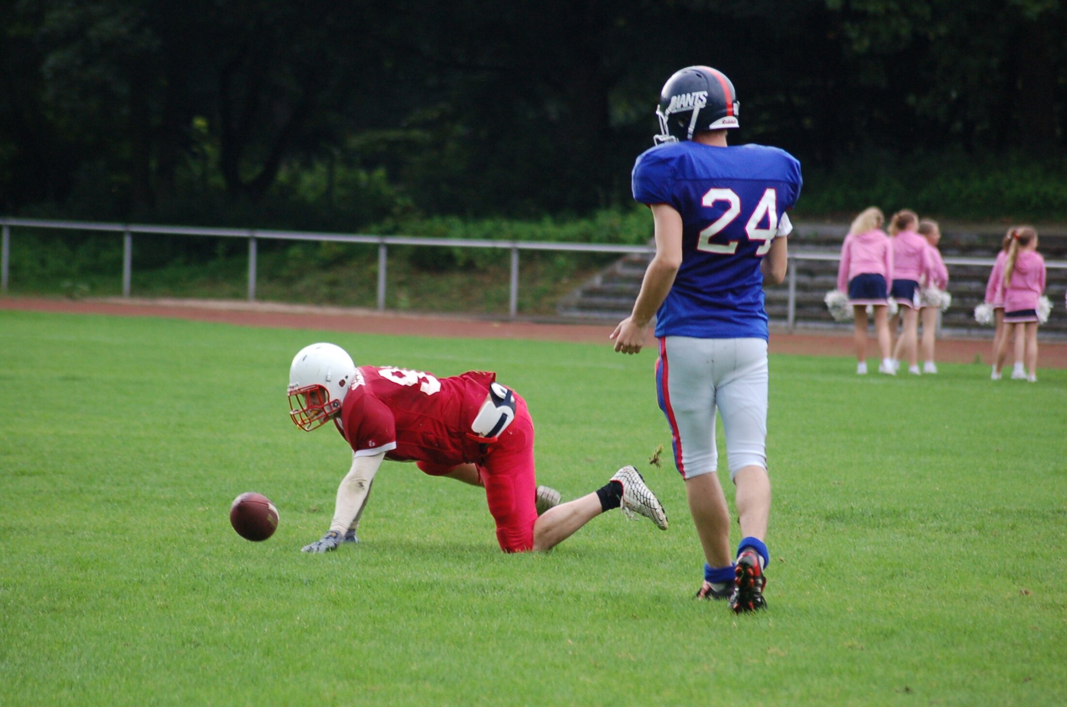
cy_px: 354
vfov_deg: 5.4
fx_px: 7544
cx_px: 534
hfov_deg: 8.1
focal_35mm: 255
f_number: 4.8
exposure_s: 1/320
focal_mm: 170
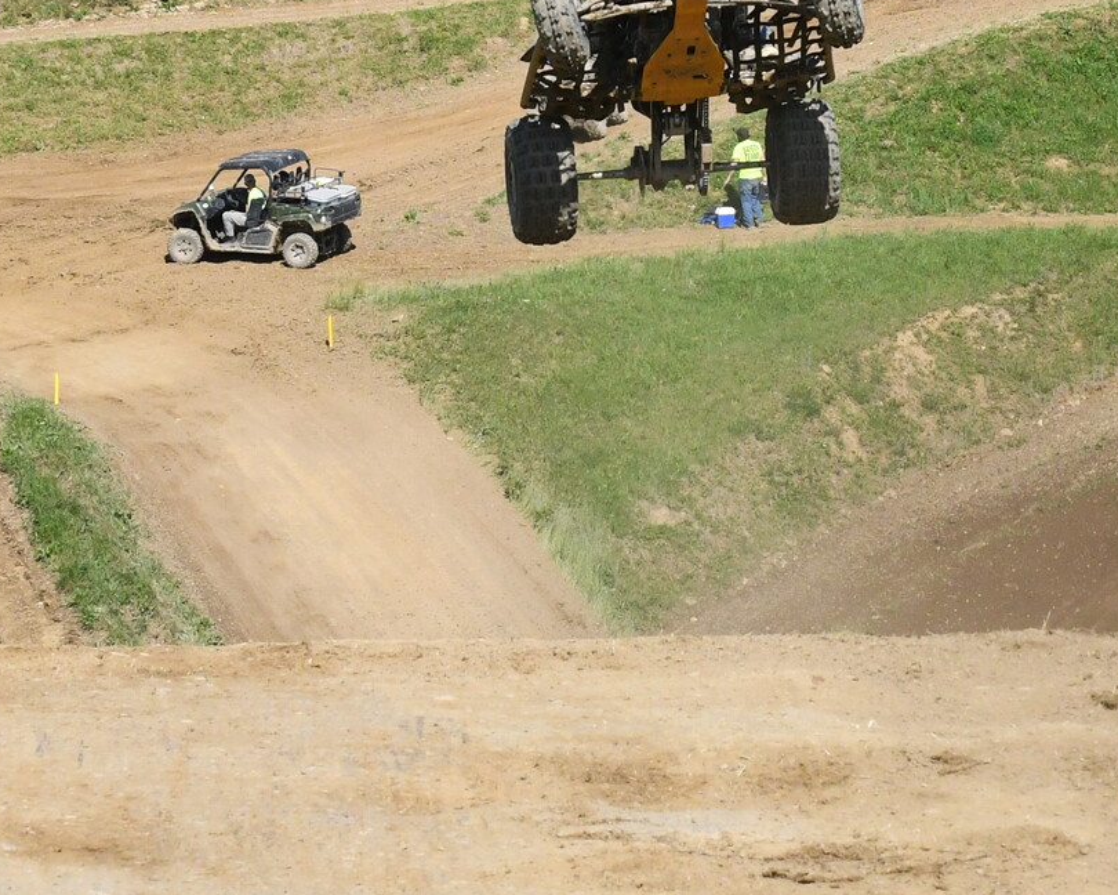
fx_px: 9662
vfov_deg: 5.3
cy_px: -163
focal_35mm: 292
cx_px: 890
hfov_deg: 6.6
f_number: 8
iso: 800
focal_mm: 70
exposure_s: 1/2000
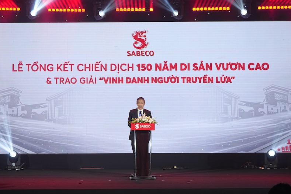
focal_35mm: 71
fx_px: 574
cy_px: 96
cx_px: 145
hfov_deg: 28.5
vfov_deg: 19.2
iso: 160
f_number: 2.8
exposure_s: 1/125
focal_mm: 70
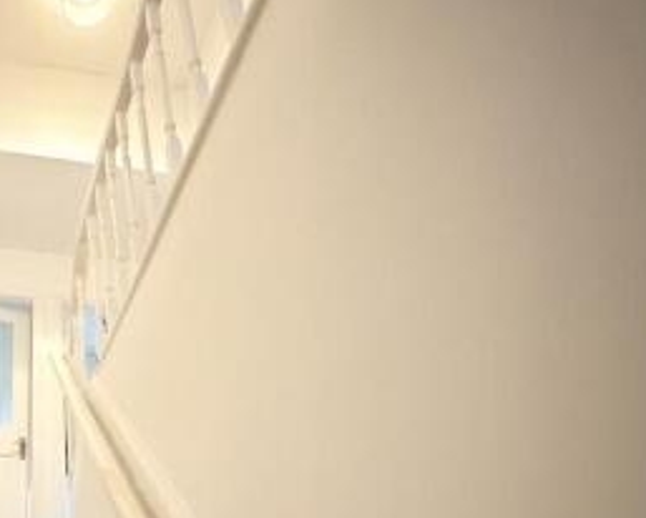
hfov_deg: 51.5
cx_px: 84
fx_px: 593
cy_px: 406
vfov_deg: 45.1
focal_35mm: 31
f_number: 2.2
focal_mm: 2.22
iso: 1000
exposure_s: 1/50
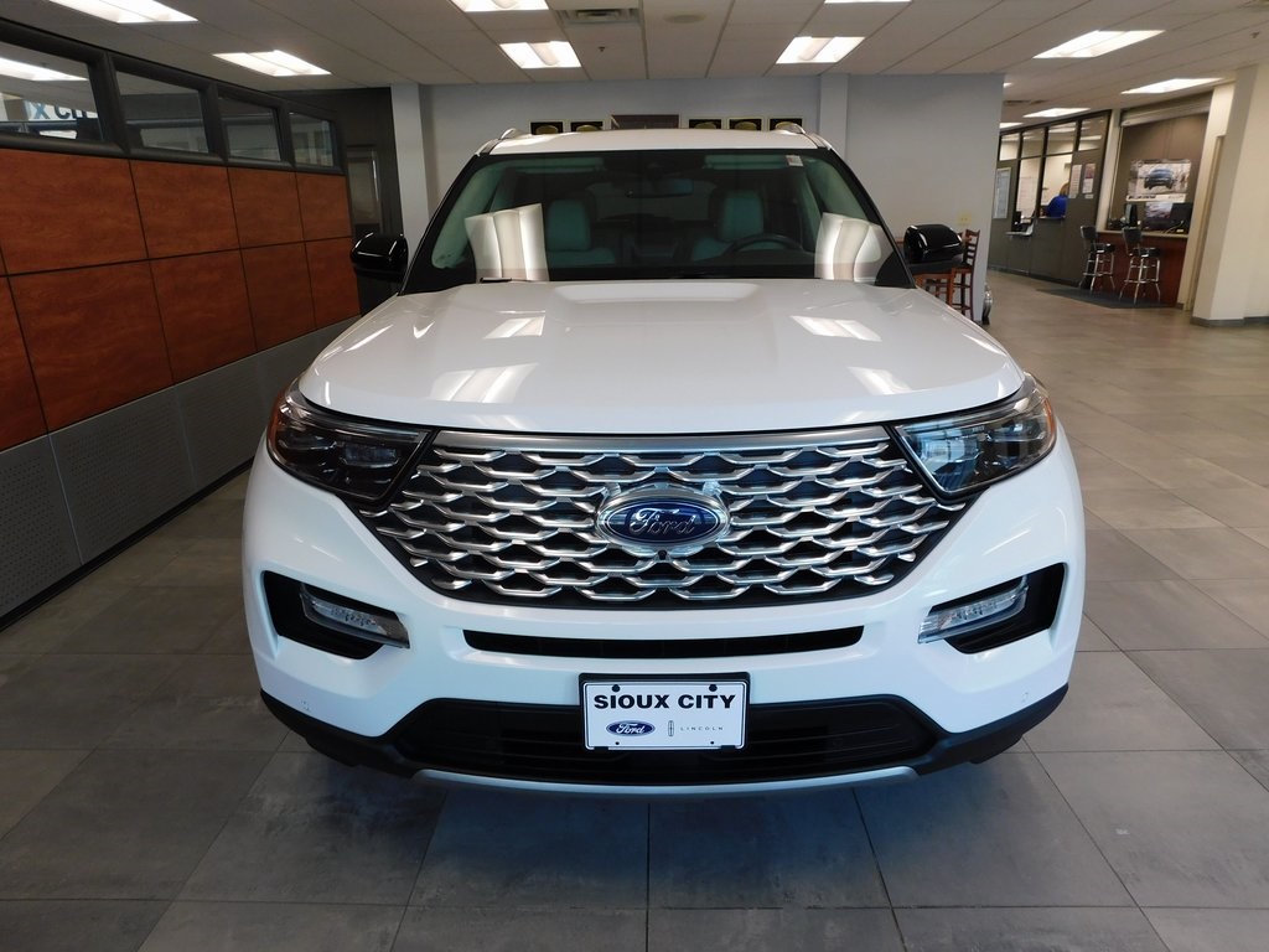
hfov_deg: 73.9
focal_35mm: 23
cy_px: 476
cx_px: 634
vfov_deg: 58.9
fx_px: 843
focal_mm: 4
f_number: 3
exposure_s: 1/30
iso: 140
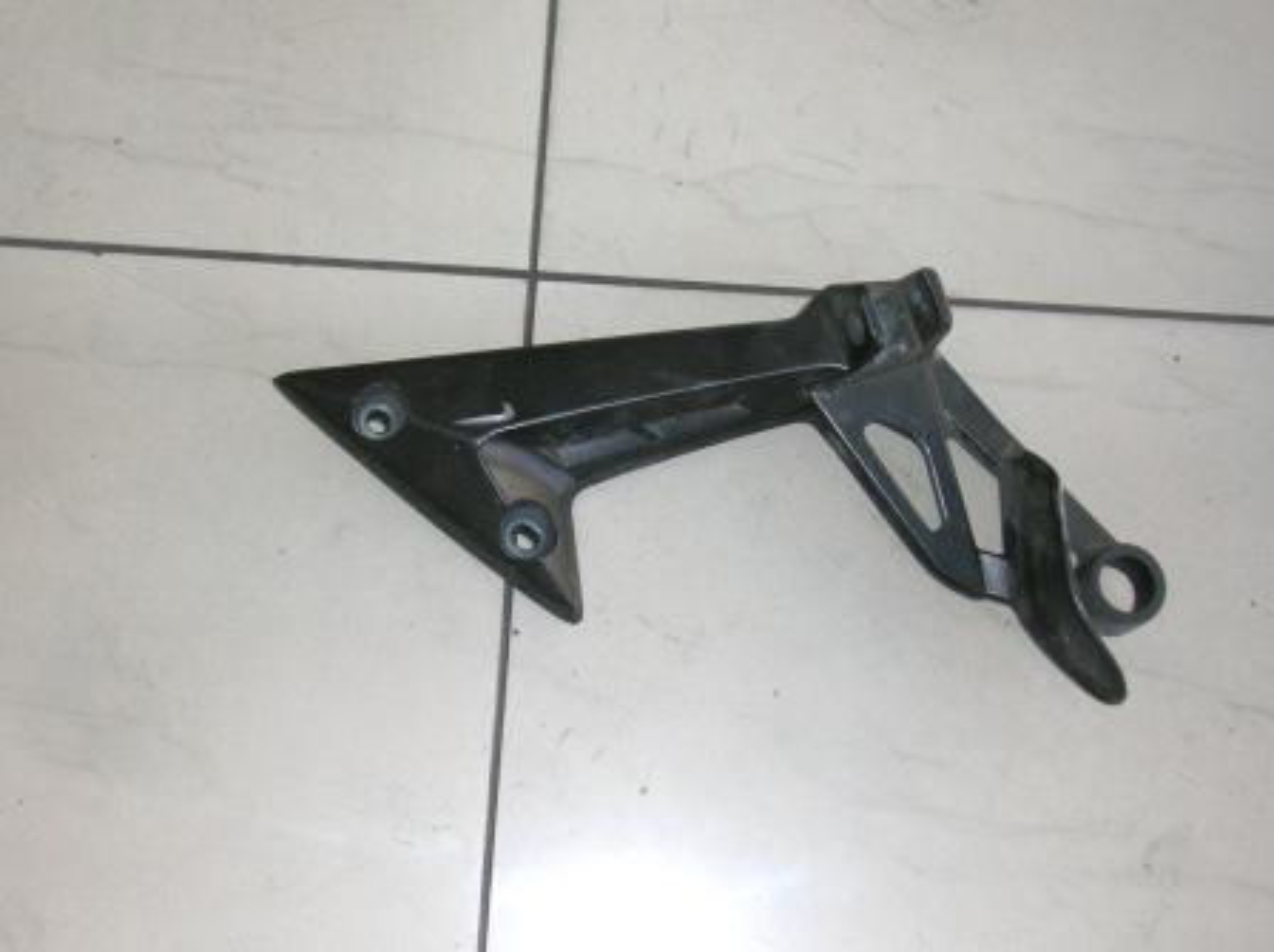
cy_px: 476
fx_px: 2537
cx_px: 637
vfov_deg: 21.3
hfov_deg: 28.2
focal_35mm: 69
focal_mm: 11.5
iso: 50
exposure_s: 1/60.1
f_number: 3.9
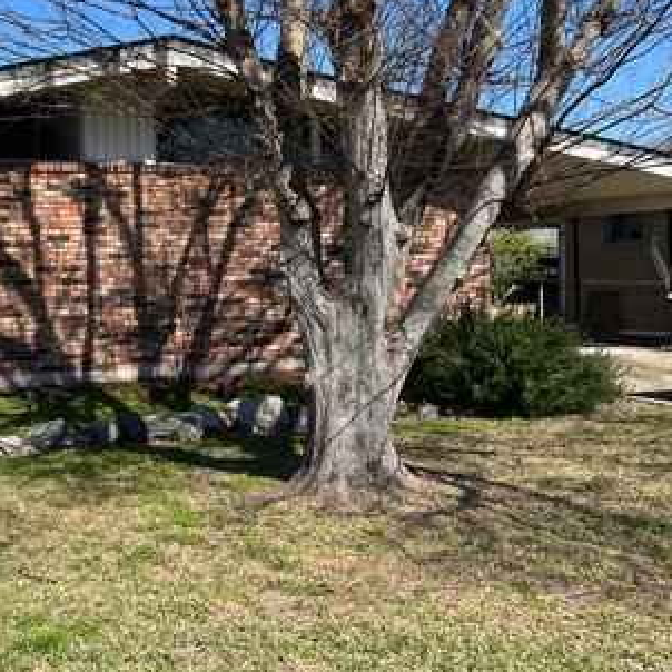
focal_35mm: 48
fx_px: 1054
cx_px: 164
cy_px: 253
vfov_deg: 35.2
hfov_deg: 34.6
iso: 50
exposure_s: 1/2994
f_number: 1.5
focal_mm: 5.7
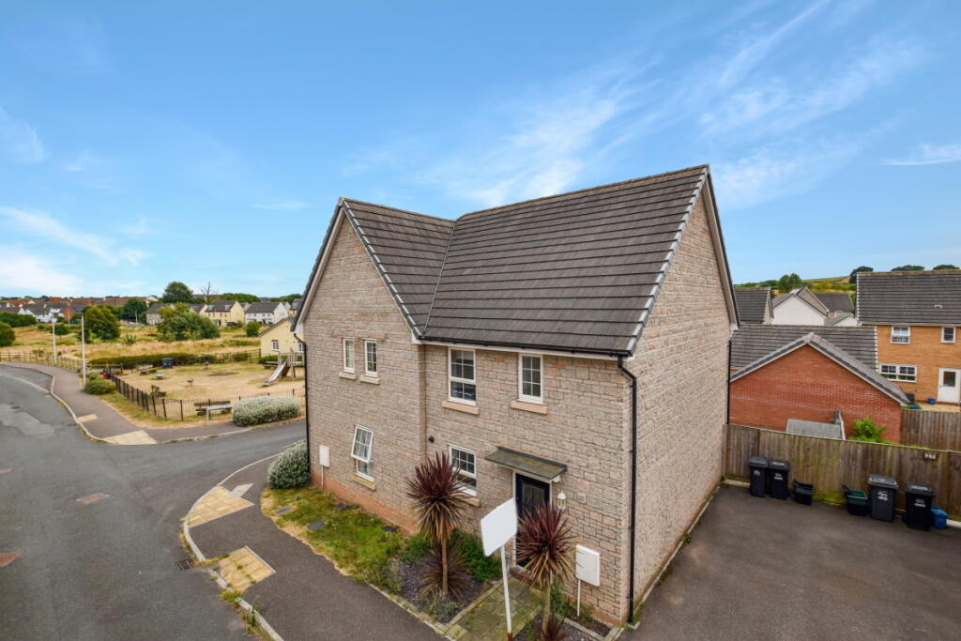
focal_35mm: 15
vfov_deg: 77.3
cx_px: 480
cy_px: 320
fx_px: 400
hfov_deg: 100.4
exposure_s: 1/200
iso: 100
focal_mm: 10
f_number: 8
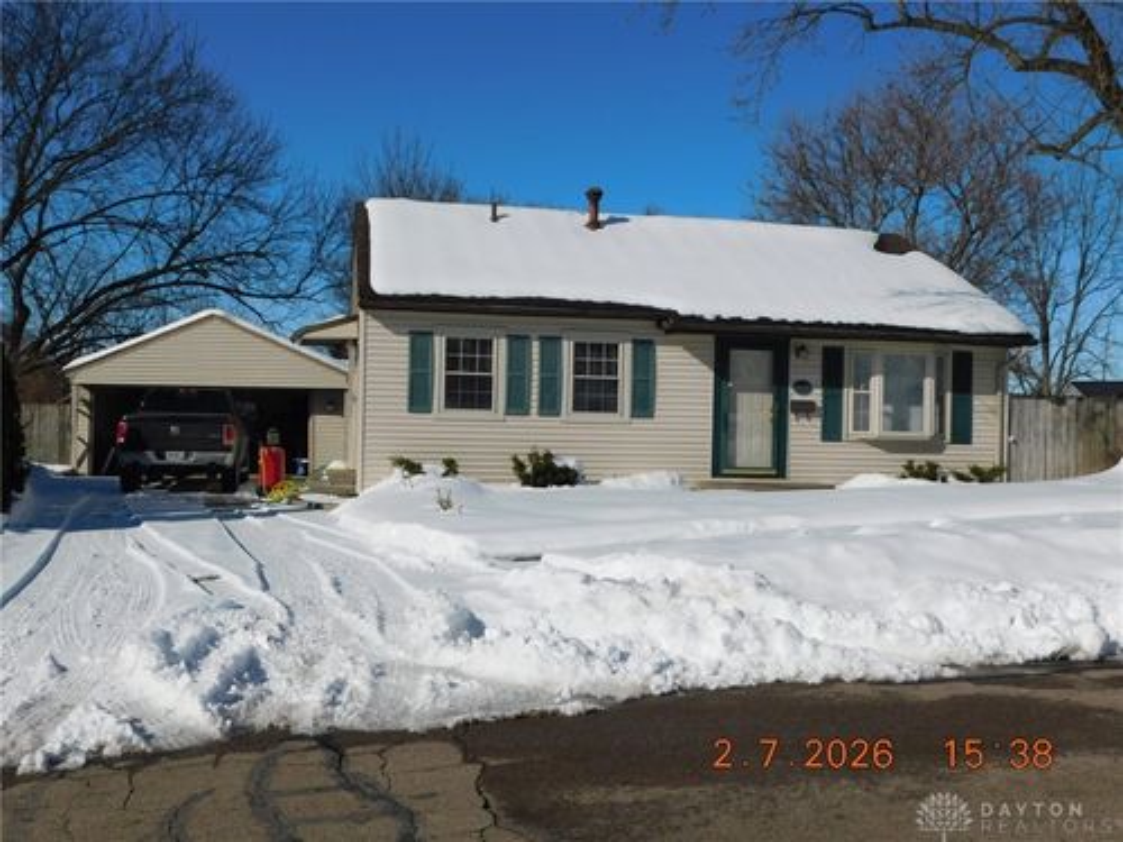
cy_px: 421
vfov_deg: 39.7
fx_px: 1168
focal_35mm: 36
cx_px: 562
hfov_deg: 51.4
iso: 125
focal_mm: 6.3
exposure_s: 1/1250
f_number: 7
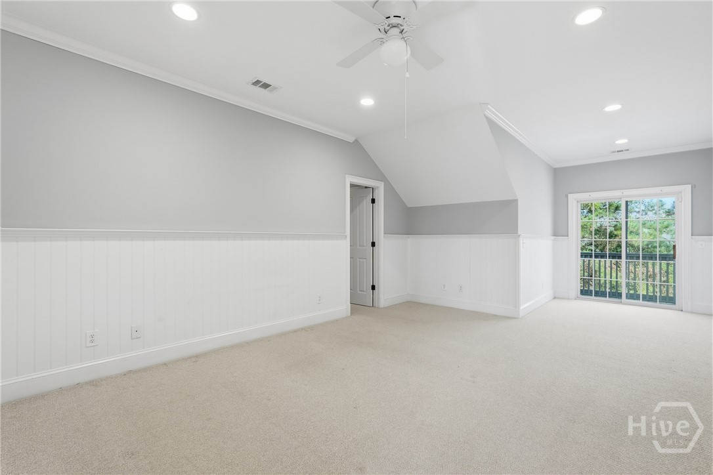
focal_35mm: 16
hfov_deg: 96.7
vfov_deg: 73.7
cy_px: 238
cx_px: 356
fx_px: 317
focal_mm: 16
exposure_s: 1/200
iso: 320
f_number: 9
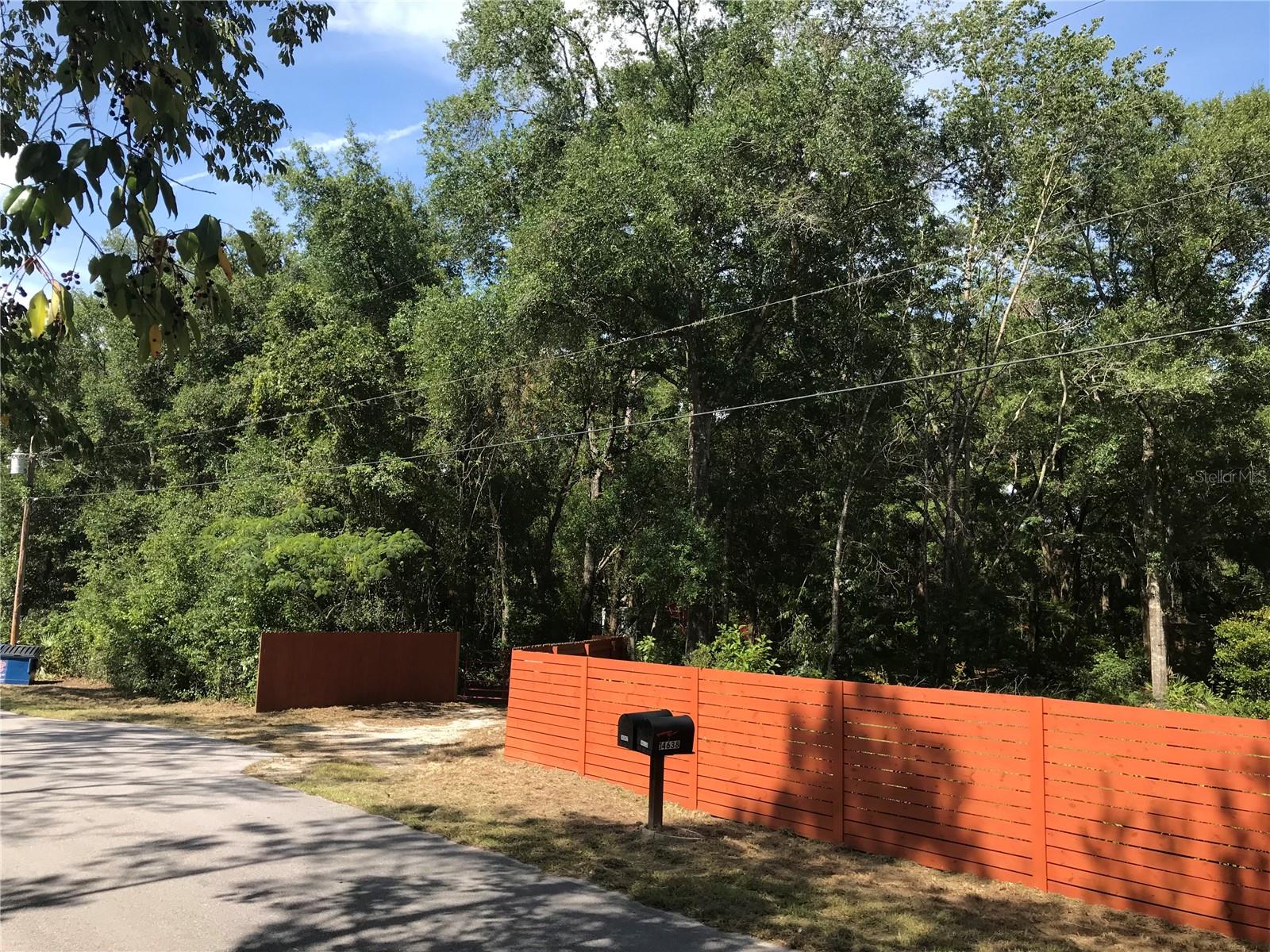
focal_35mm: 28
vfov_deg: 49.7
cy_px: 476
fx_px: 1027
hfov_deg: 63.4
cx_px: 635
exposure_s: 1/921
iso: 20
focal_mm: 3.99
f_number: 1.8
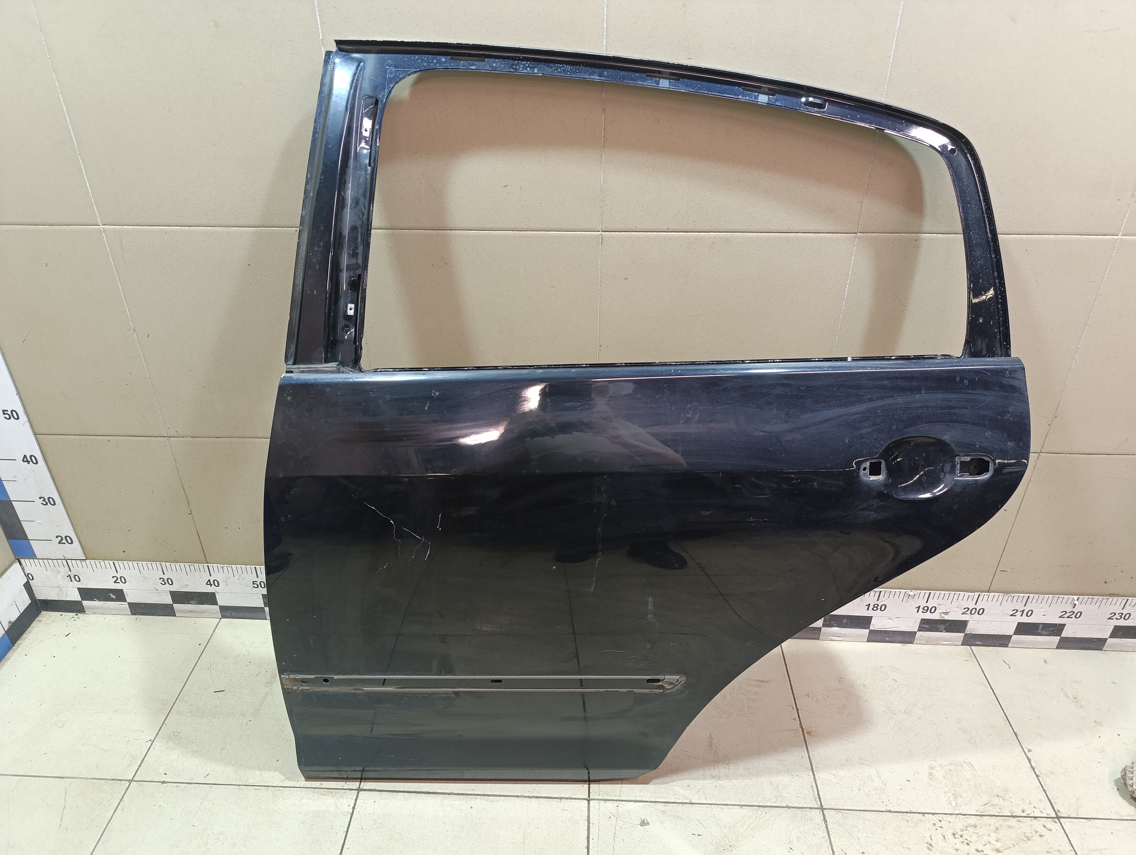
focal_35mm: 23
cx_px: 568
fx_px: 756
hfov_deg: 73.8
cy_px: 428
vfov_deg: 59.0
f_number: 1.6
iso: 800
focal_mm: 6.14
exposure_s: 1/100
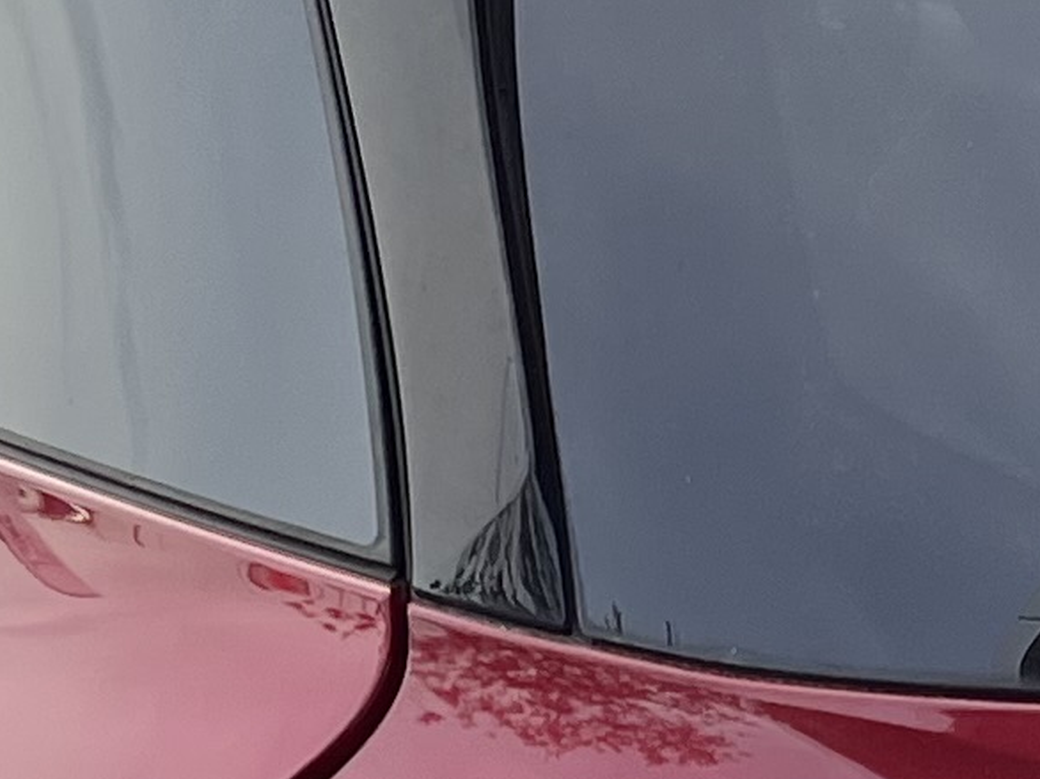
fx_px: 5376
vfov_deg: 8.1
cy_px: 1274
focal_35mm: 179
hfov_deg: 11.0
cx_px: 733
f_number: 1.6
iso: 50
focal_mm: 5.1
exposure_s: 1/369
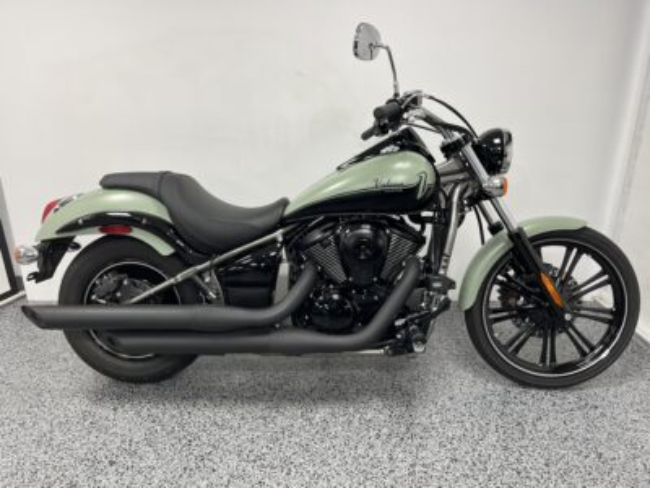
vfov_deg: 53.1
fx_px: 488
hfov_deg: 67.3
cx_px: 325
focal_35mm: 26
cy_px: 244
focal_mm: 5.1
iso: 125
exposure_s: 1/120
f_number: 1.6
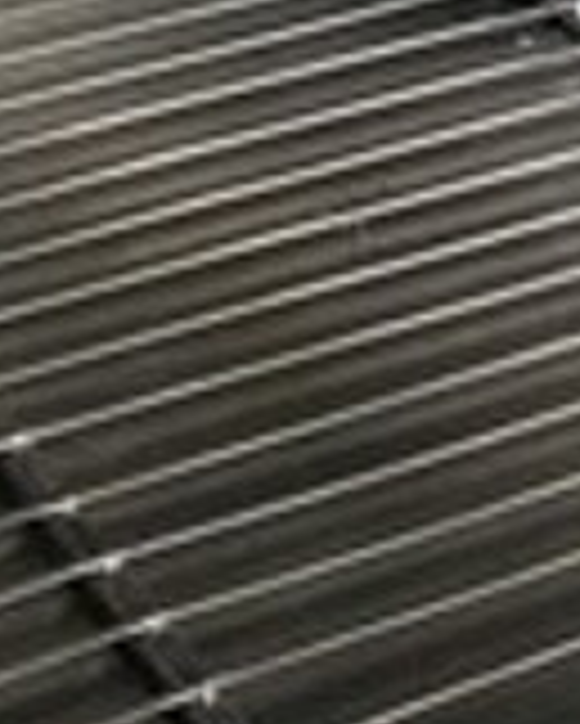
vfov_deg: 13.7
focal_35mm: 128
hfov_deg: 12.0
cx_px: 67
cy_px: -501
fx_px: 2744
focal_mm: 4.25
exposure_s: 1/39
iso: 640
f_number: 1.8
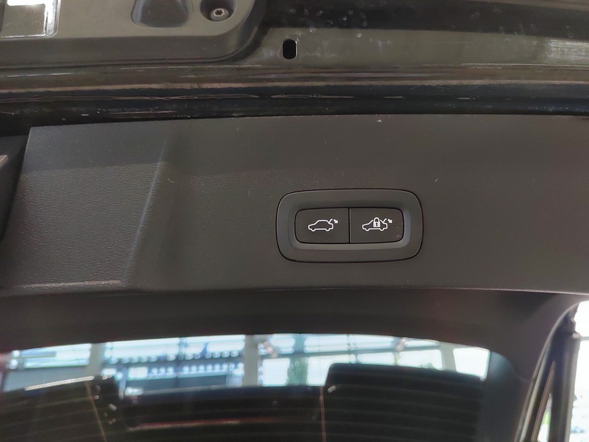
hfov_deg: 58.2
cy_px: 208
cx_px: 330
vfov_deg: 45.4
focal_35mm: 31
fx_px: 528
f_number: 1.9
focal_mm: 5.52
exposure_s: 1/100
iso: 1009
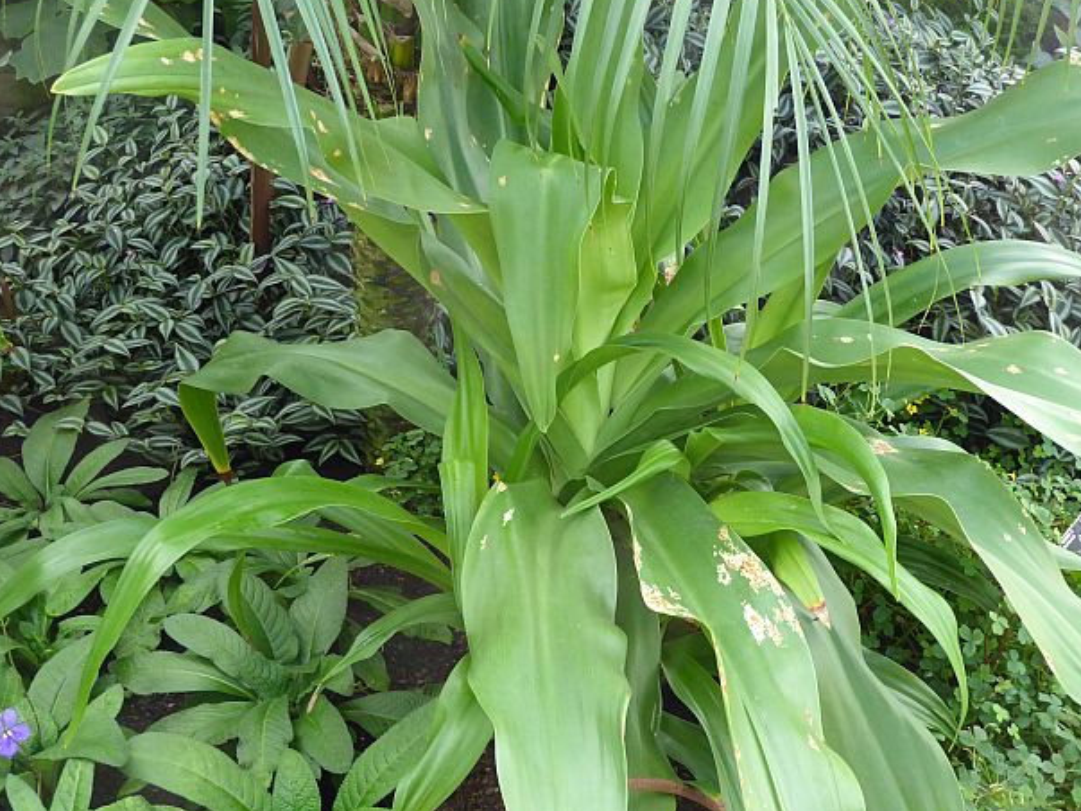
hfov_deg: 36.8
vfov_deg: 28.0
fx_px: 1624
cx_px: 540
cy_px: 406
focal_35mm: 52
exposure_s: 1/60
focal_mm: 8.4
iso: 400
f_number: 4
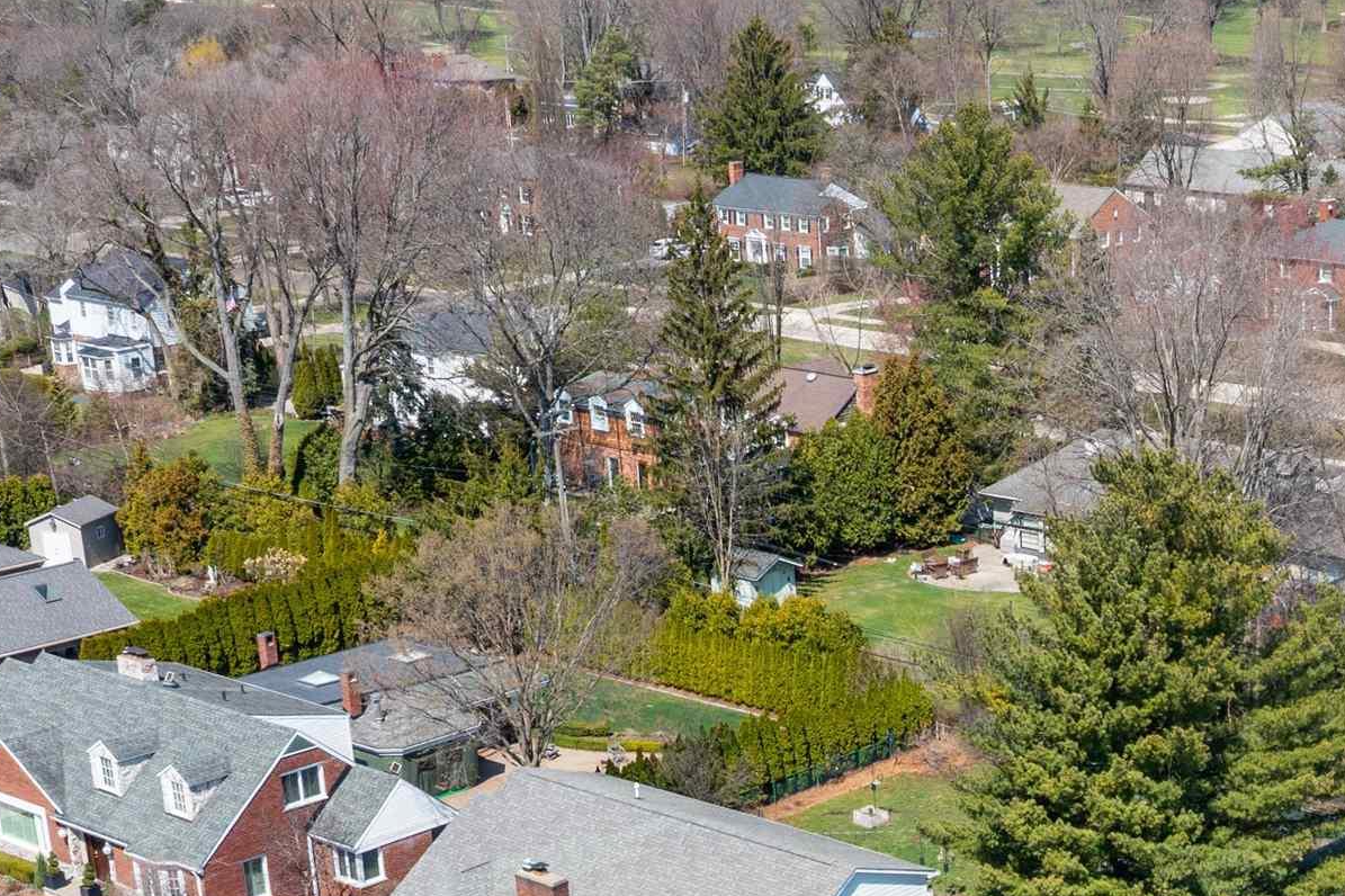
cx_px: 1190
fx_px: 2689
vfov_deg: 18.3
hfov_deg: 27.2
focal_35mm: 72
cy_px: 960
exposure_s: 1/400
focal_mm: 10.26
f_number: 5.6
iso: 100
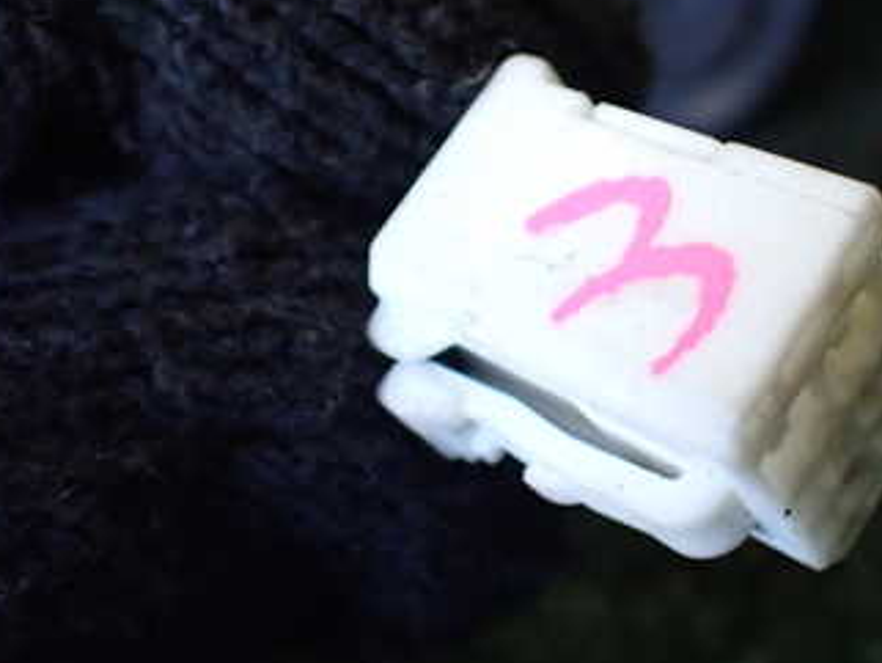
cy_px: 223
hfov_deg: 33.9
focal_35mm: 56
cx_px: 613
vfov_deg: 26.0
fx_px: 1427
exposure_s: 1/125
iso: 800
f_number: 2.3
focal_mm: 5.4
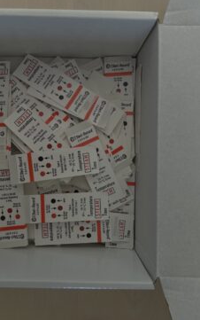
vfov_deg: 66.4
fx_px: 244
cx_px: 79
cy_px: 158
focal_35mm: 28
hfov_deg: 44.3
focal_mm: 4.2
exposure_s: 1/121
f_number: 1.6
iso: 50
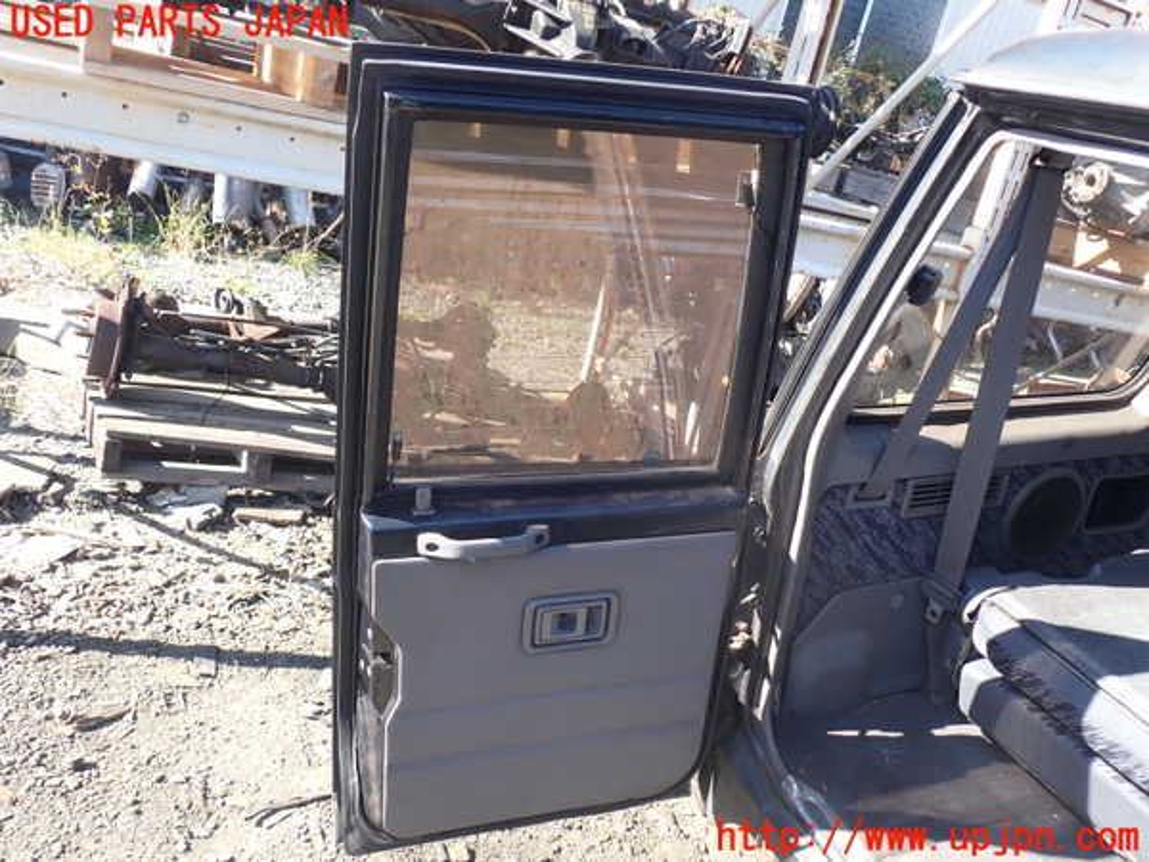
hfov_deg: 60.0
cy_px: 431
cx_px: 574
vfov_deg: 46.8
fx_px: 996
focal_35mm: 30
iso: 100
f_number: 3.2
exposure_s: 1/125
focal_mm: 5.4
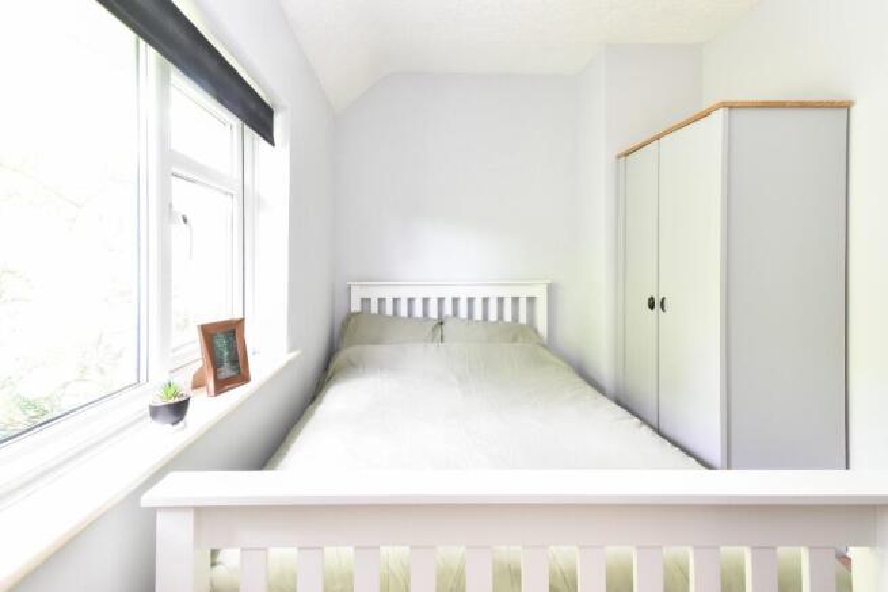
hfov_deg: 100.4
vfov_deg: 77.4
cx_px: 444
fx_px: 370
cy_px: 296
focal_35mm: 15
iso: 200
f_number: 9
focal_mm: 10
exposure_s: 1.6
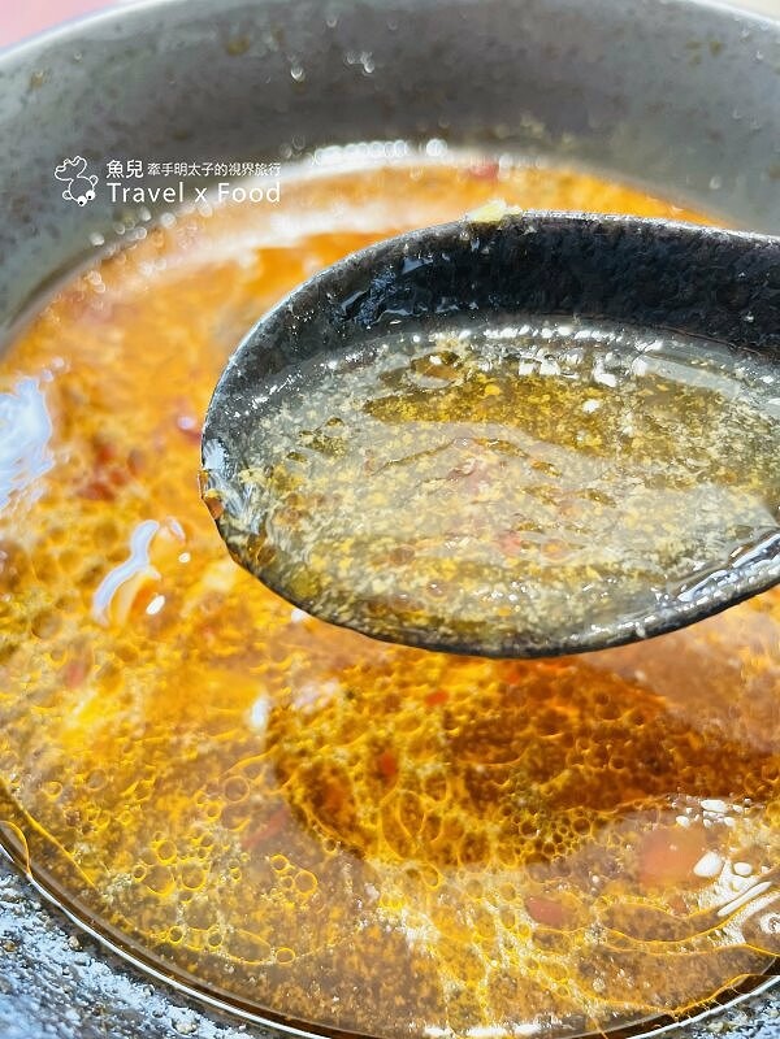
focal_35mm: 26
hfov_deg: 53.1
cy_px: 520
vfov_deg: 67.3
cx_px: 390
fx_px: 781
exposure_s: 1/121
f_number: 1.6
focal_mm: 4.2
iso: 100
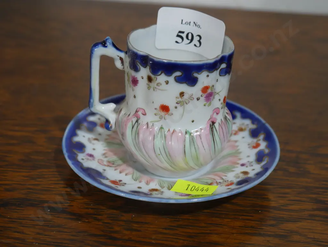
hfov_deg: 31.2
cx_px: 164
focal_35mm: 62
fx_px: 588
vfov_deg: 23.7
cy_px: 124
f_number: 5.4
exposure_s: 1/80
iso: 640
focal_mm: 31
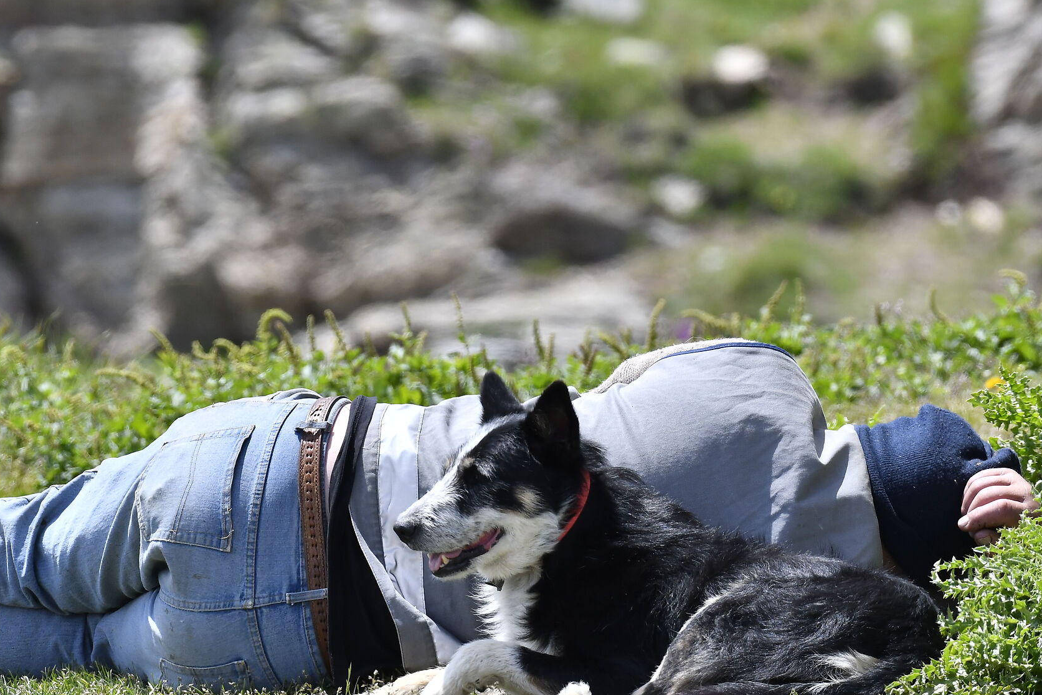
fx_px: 23042
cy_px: 361
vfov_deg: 1.7
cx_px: 475
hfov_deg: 2.6
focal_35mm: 796
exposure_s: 1/2000
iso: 400
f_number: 6.3
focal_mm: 370
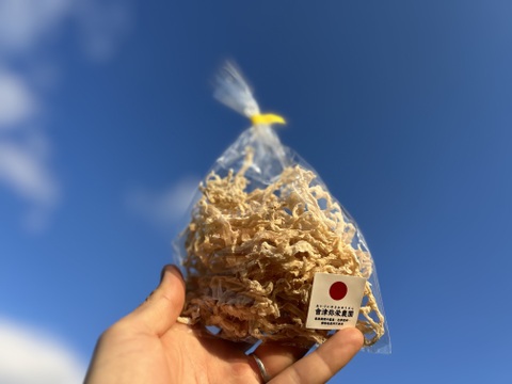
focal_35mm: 26
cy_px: 192
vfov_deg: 53.1
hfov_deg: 67.3
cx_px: 256
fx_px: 385
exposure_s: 1/2513
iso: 50
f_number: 1.5
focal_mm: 5.7
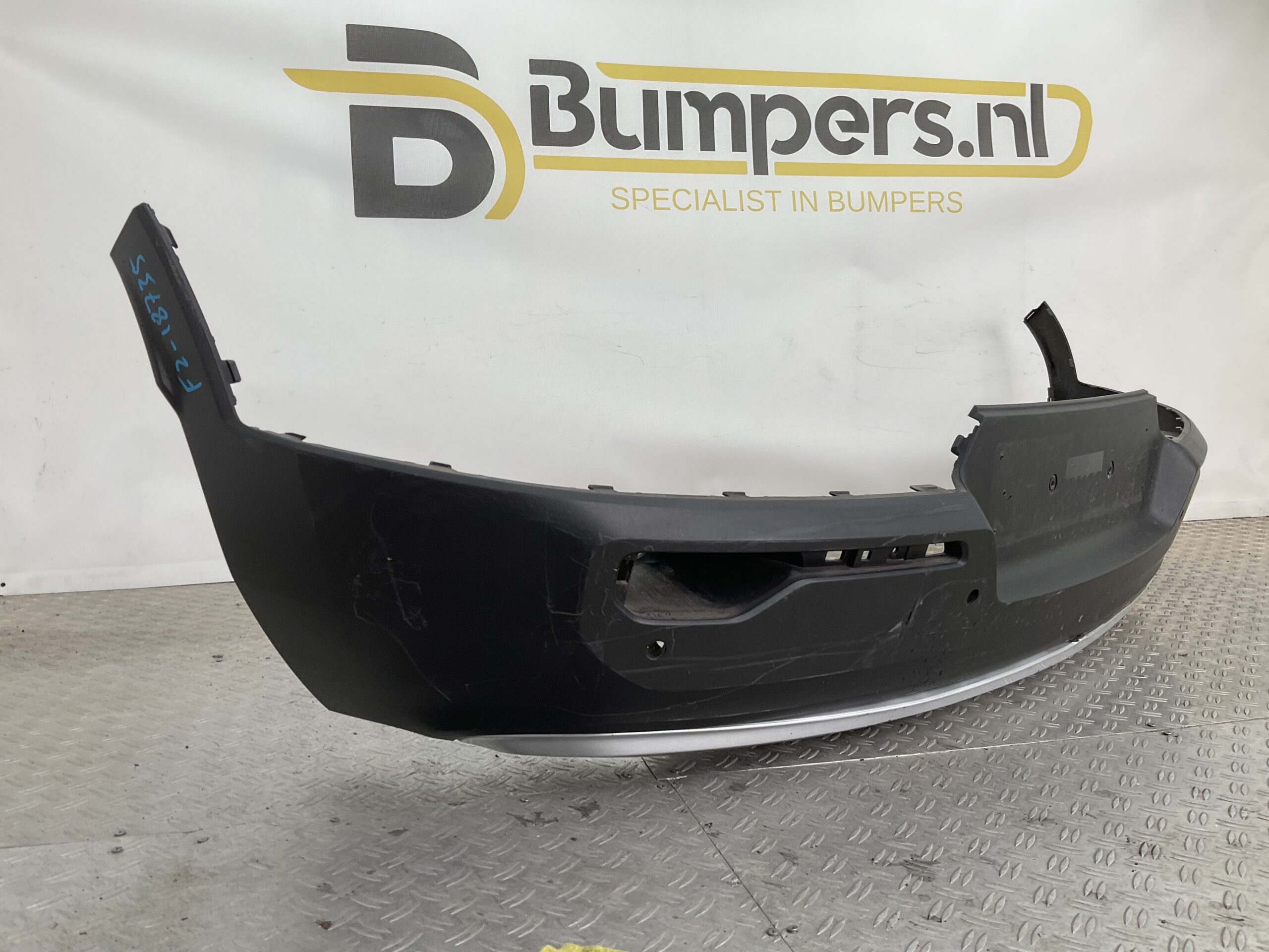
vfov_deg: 48.2
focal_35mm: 29
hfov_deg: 61.7
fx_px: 1063
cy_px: 476
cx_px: 634
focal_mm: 3
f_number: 1.8
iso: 16
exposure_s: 1/160
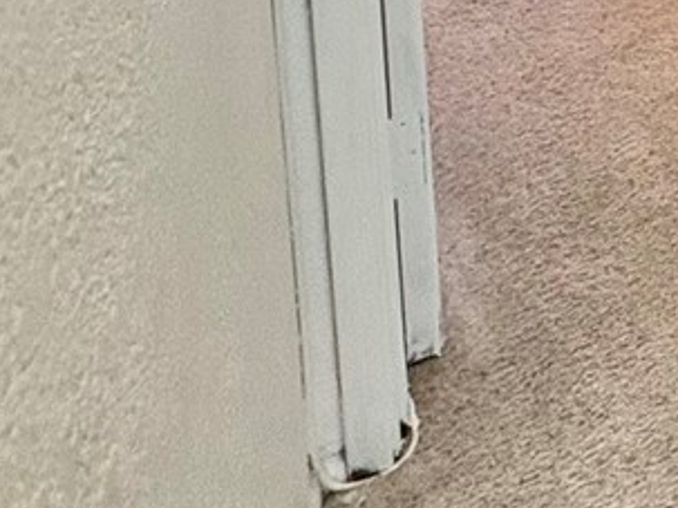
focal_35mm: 74
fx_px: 1449
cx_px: 1340
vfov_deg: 14.9
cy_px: -604
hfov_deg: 18.2
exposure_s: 1/60
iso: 250
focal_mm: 2.22
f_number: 2.2
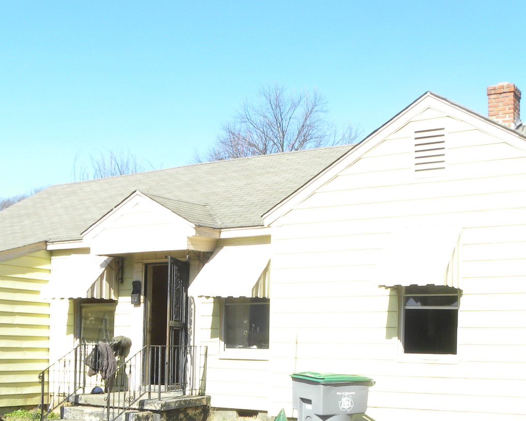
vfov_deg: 29.7
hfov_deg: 37.3
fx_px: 778
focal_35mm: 50
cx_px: 294
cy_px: 321
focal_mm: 4.6
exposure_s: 1/60
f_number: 8
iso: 64
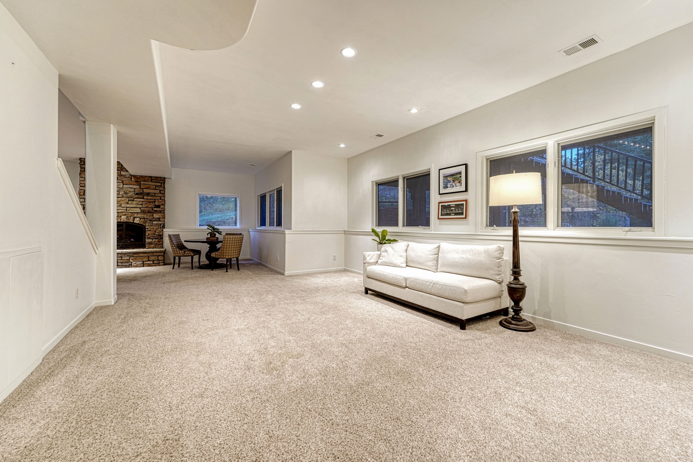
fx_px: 269
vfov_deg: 81.2
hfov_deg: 104.3
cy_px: 231
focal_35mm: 14
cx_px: 346
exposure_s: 1/15
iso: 800
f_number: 8
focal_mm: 14
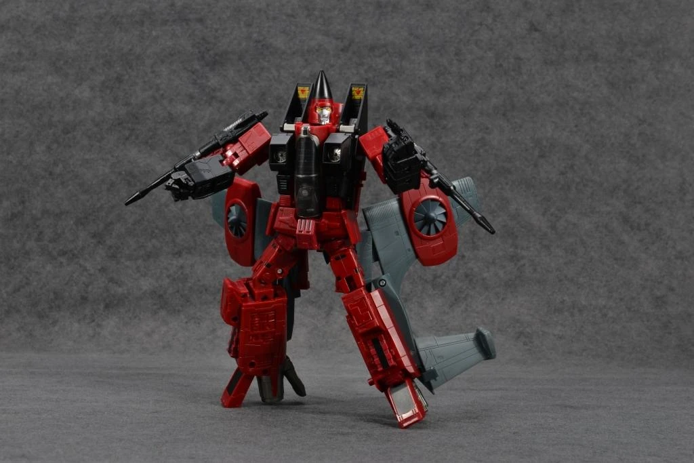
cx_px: 347
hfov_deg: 32.4
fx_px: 1195
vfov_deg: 21.9
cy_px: 232
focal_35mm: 62
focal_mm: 62
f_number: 16
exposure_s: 1/125
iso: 100
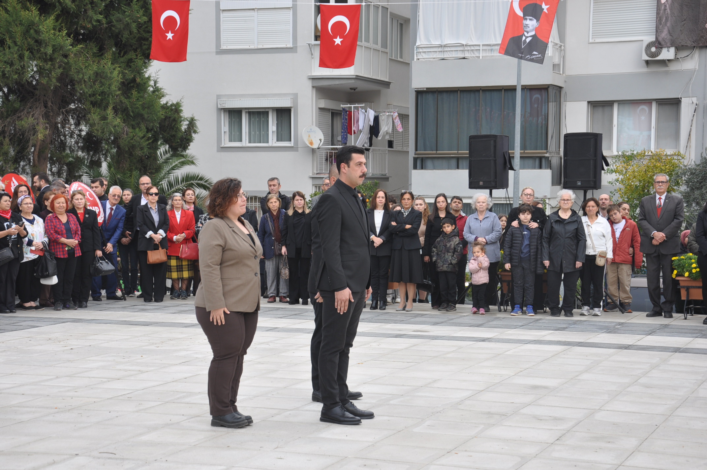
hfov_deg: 28.1
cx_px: 354
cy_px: 235
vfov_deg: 18.9
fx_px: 1412
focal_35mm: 72
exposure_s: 1/50
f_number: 7.1
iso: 200
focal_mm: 48
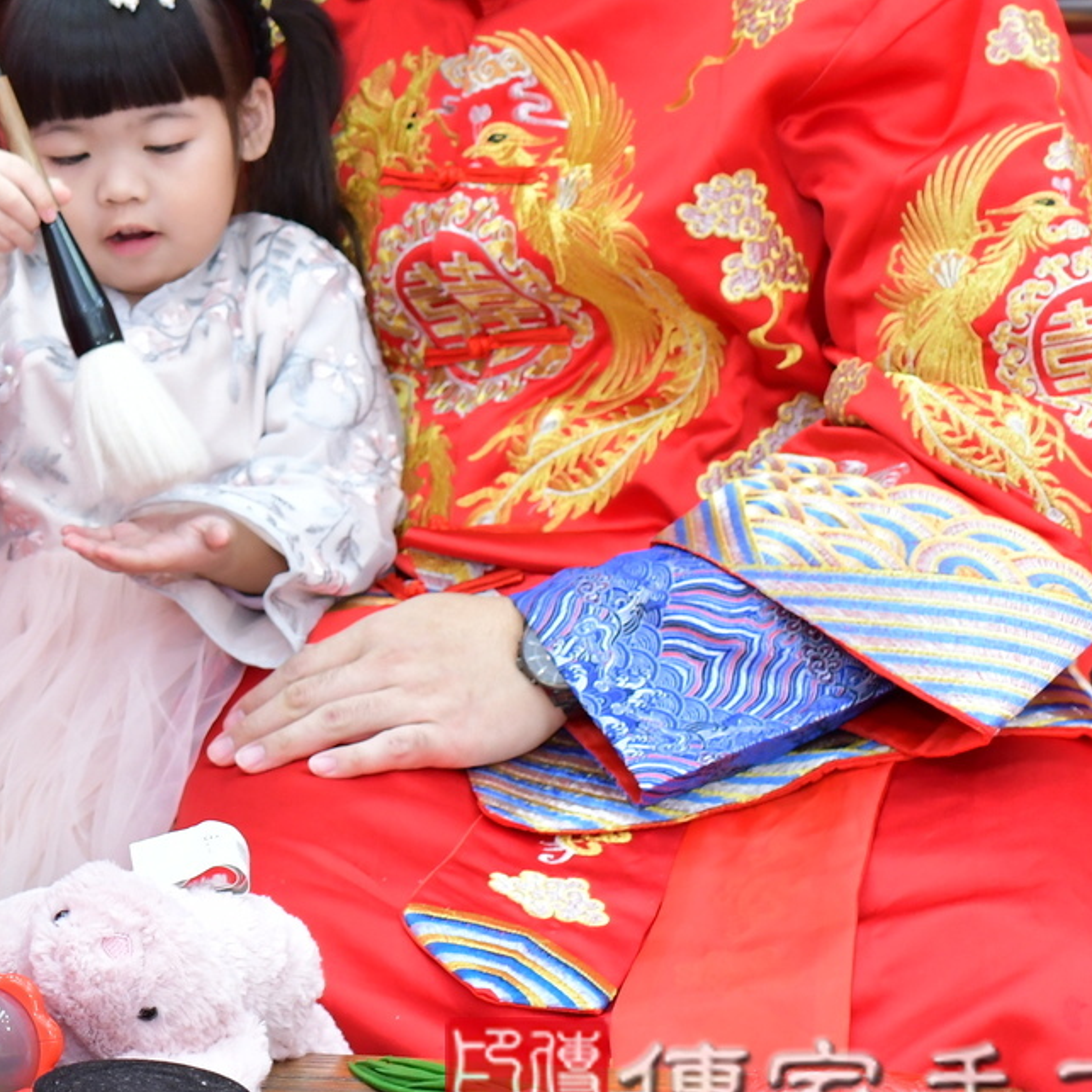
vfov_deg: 15.4
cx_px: -387
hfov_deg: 14.9
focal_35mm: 111
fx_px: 3962
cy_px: -36
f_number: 4.5
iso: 800
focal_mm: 35
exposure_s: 1/200
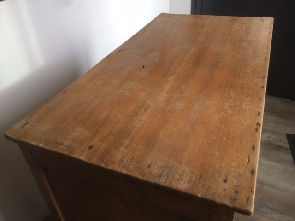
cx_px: 148
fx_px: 247
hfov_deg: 61.7
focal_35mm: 29
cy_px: 110
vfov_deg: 48.2
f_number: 2.2
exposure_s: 1/50
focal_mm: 4.15
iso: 40
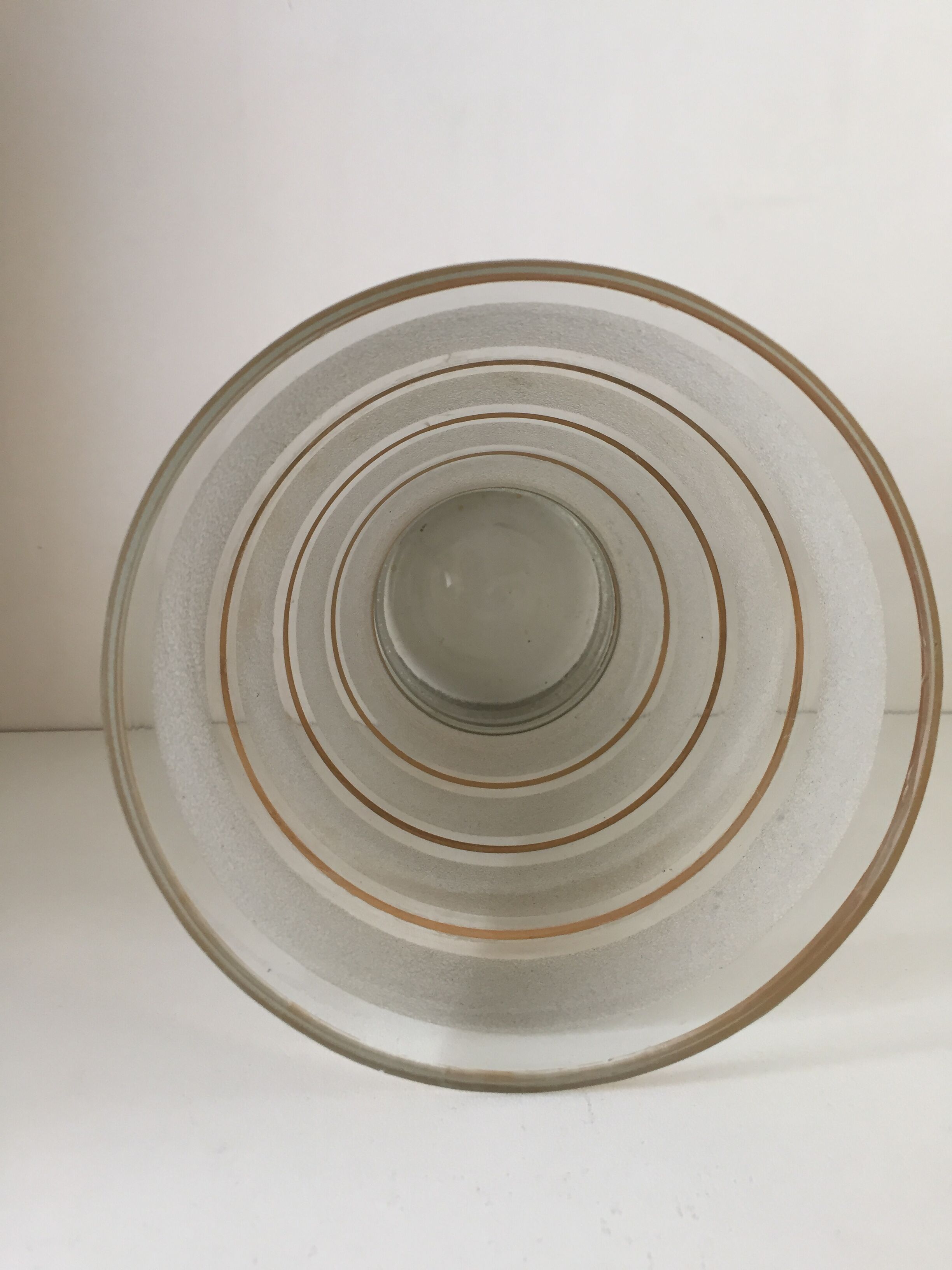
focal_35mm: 29
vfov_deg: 61.7
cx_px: 476
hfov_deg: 48.2
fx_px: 1063
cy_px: 635
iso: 80
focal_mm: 4.15
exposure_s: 1/33
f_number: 2.2
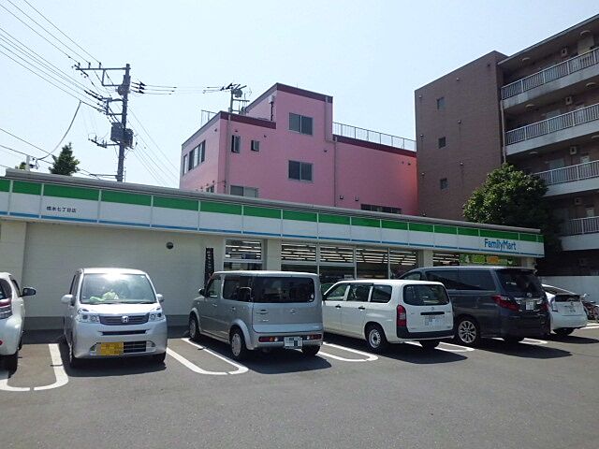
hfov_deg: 67.3
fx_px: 450
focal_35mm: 26
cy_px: 224
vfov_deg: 53.1
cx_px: 300
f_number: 7.9
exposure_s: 1/200
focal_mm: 4.7
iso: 64
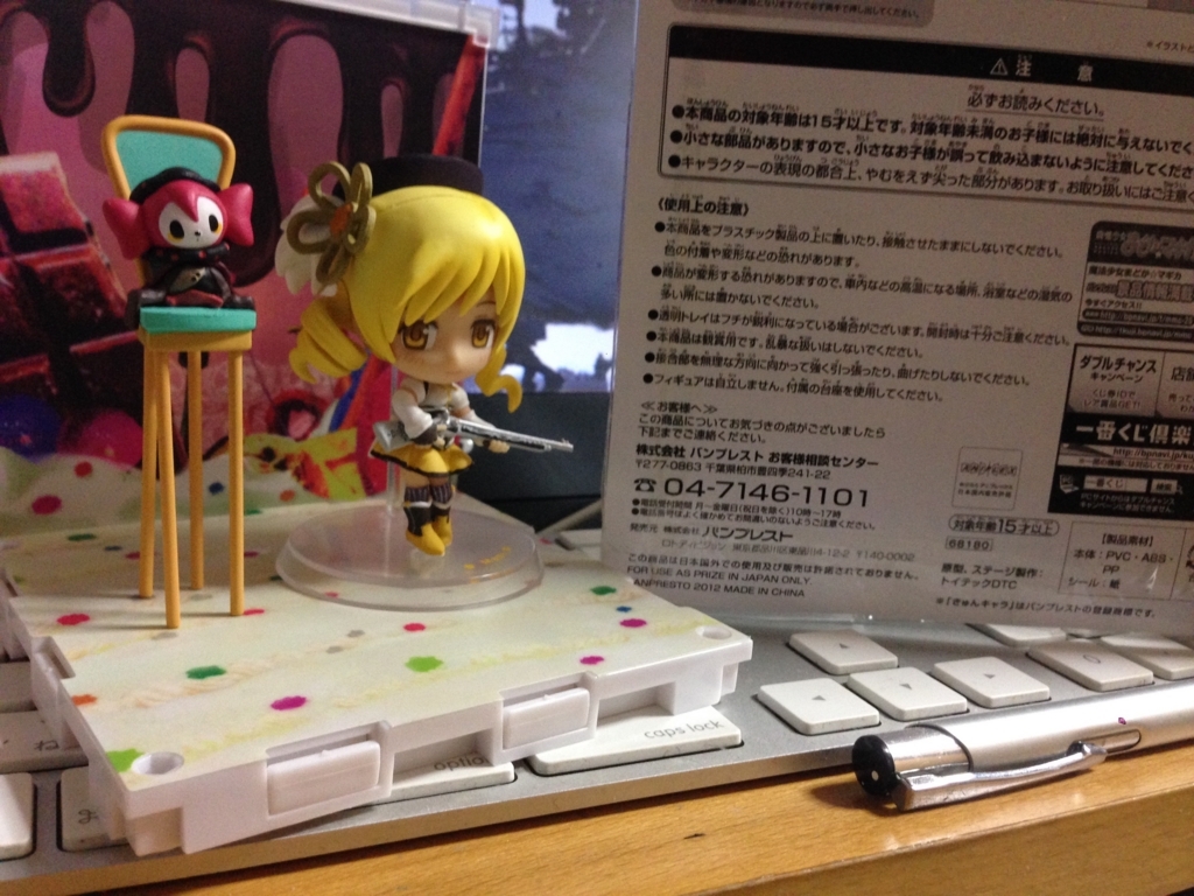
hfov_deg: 55.4
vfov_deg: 42.9
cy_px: 448
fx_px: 1138
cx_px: 597
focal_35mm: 33
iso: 250
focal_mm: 4.12
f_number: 2.4
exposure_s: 1/20
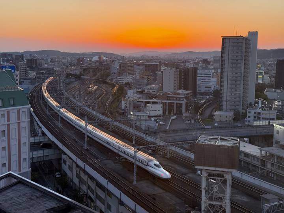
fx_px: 394
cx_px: 142
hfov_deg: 39.7
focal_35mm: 48
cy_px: 106
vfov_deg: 30.3
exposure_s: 1/152
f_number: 1.78
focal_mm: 6.76
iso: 125
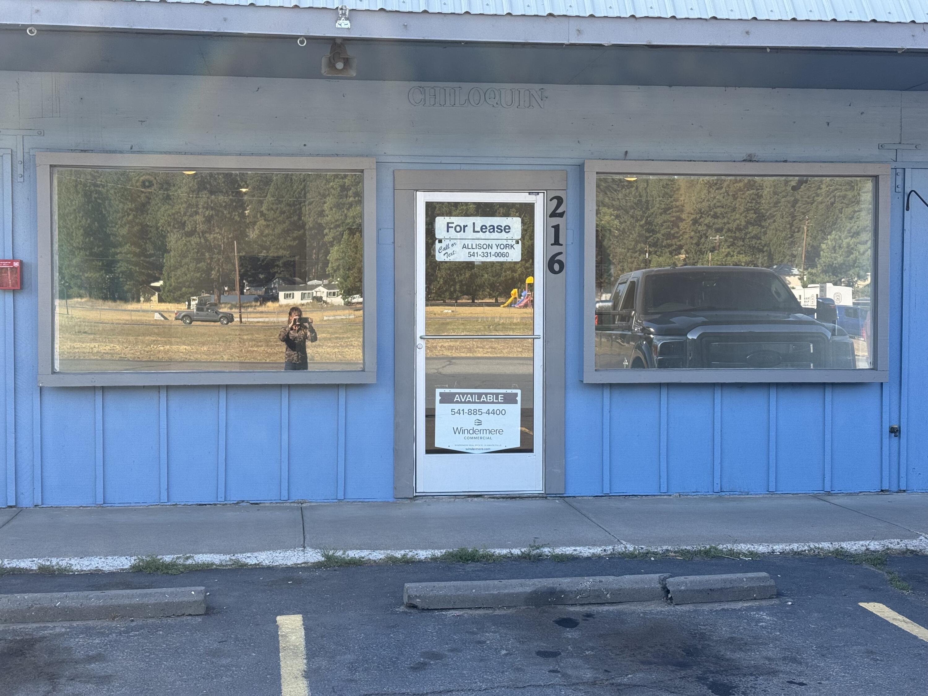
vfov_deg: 30.3
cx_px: 464
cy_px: 348
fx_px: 1287
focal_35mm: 48
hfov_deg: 39.7
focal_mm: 6.76
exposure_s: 1/549
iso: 64
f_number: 1.78
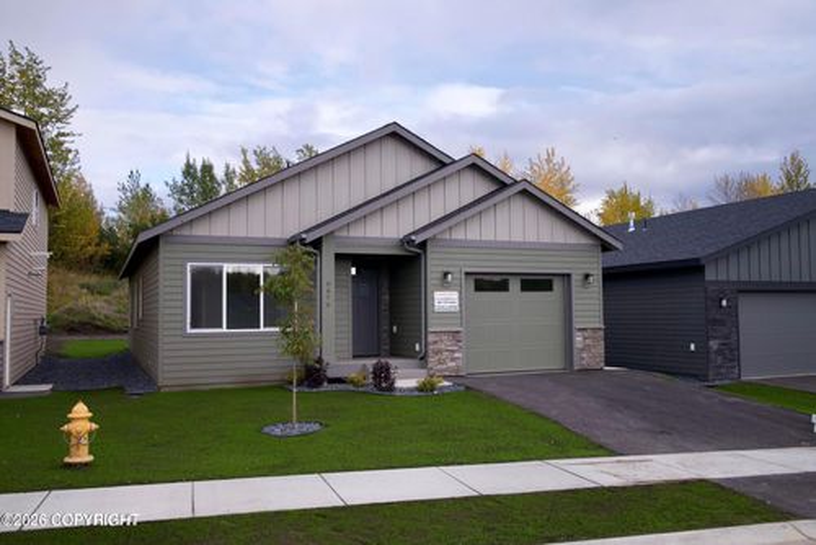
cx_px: 408
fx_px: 714
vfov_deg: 41.8
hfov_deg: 59.5
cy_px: 272
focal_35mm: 32
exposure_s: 1/1000
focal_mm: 31.5
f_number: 4.8
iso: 400
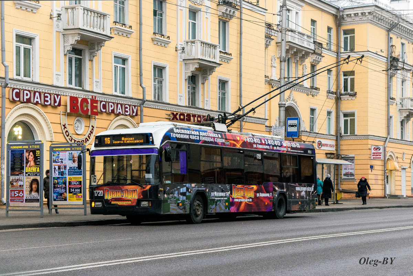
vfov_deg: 16.6
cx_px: 206
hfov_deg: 24.6
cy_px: 138
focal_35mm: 82
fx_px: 946
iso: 640
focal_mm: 55
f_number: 5.6
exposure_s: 1/200
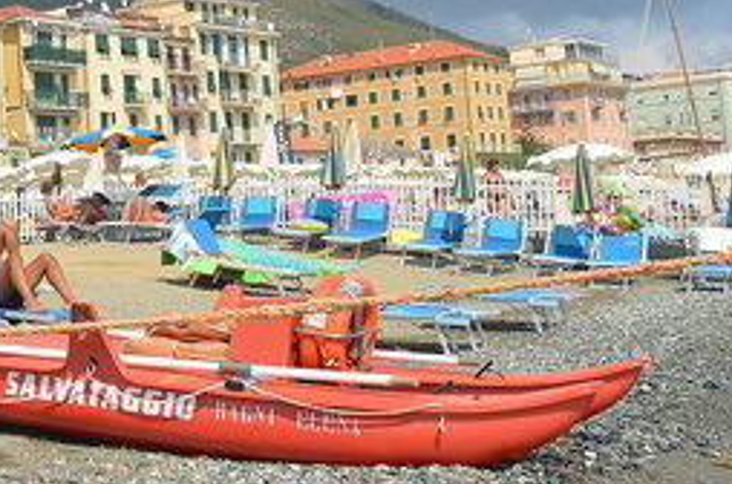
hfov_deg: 25.7
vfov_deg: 16.9
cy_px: -49
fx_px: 1582
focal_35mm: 78
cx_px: 167
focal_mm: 22
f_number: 9
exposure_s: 1/320
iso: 100
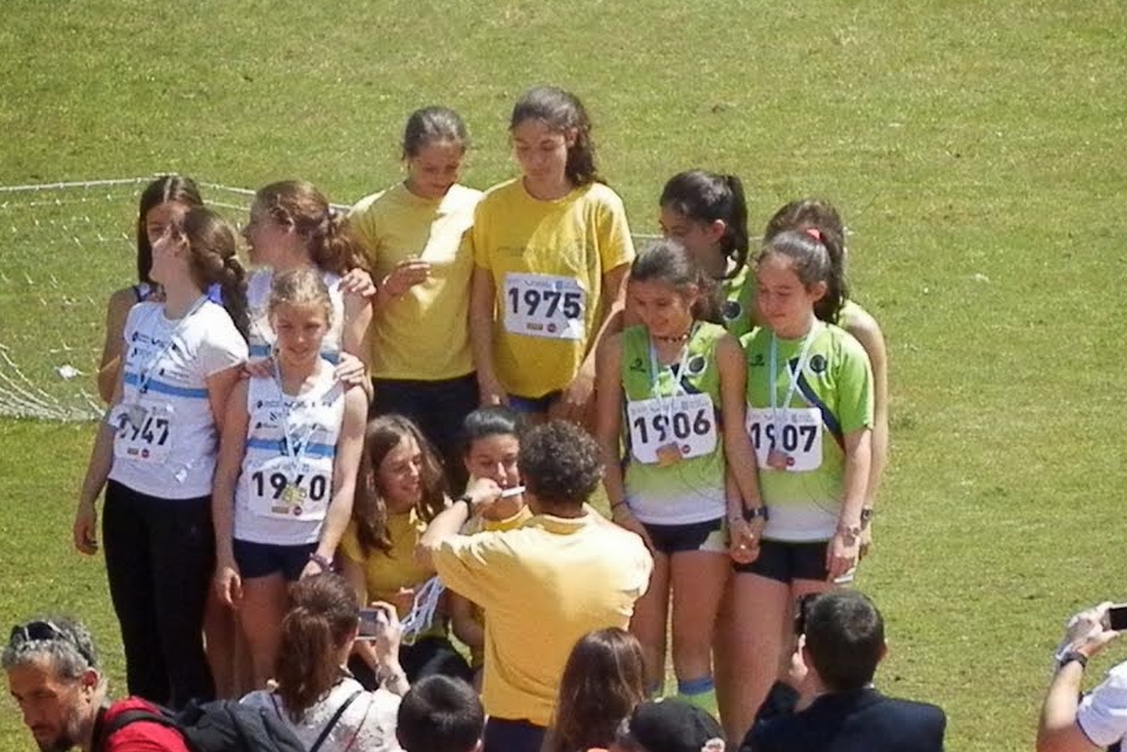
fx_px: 11428
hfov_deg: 5.6
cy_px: 357
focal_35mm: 365
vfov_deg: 3.8
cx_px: 433
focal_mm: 50.2
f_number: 15.8
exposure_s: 1/500
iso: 1250
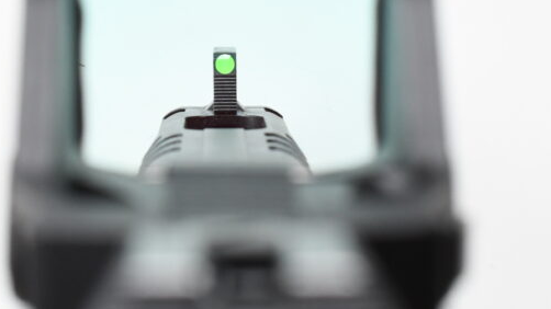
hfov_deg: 18.5
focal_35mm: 116
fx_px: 1694
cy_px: 99
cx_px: 218
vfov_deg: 10.4
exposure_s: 1/30
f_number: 13
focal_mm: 35
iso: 1250
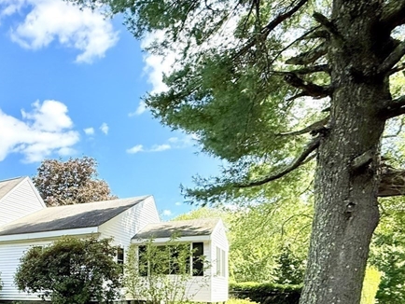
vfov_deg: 39.6
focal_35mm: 33
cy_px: 278
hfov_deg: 49.4
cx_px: 41
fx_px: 386
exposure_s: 1/876
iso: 64
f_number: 2.2
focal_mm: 2.22
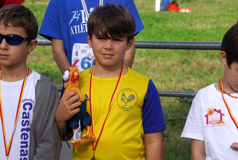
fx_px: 944
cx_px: 124
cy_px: 87
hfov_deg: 14.4
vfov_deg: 9.6
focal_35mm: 143
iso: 100
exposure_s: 1/320
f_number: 5.6
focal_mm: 75
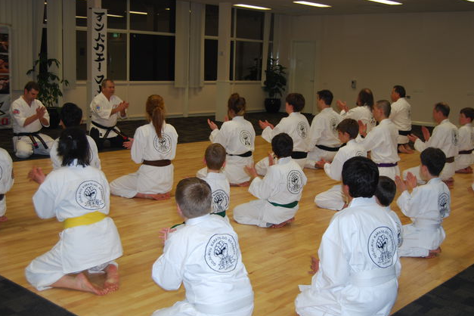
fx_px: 606
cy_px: 160
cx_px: 237
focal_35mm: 46
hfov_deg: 42.7
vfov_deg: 29.2
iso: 200
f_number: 4.2
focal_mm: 30
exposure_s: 1/60
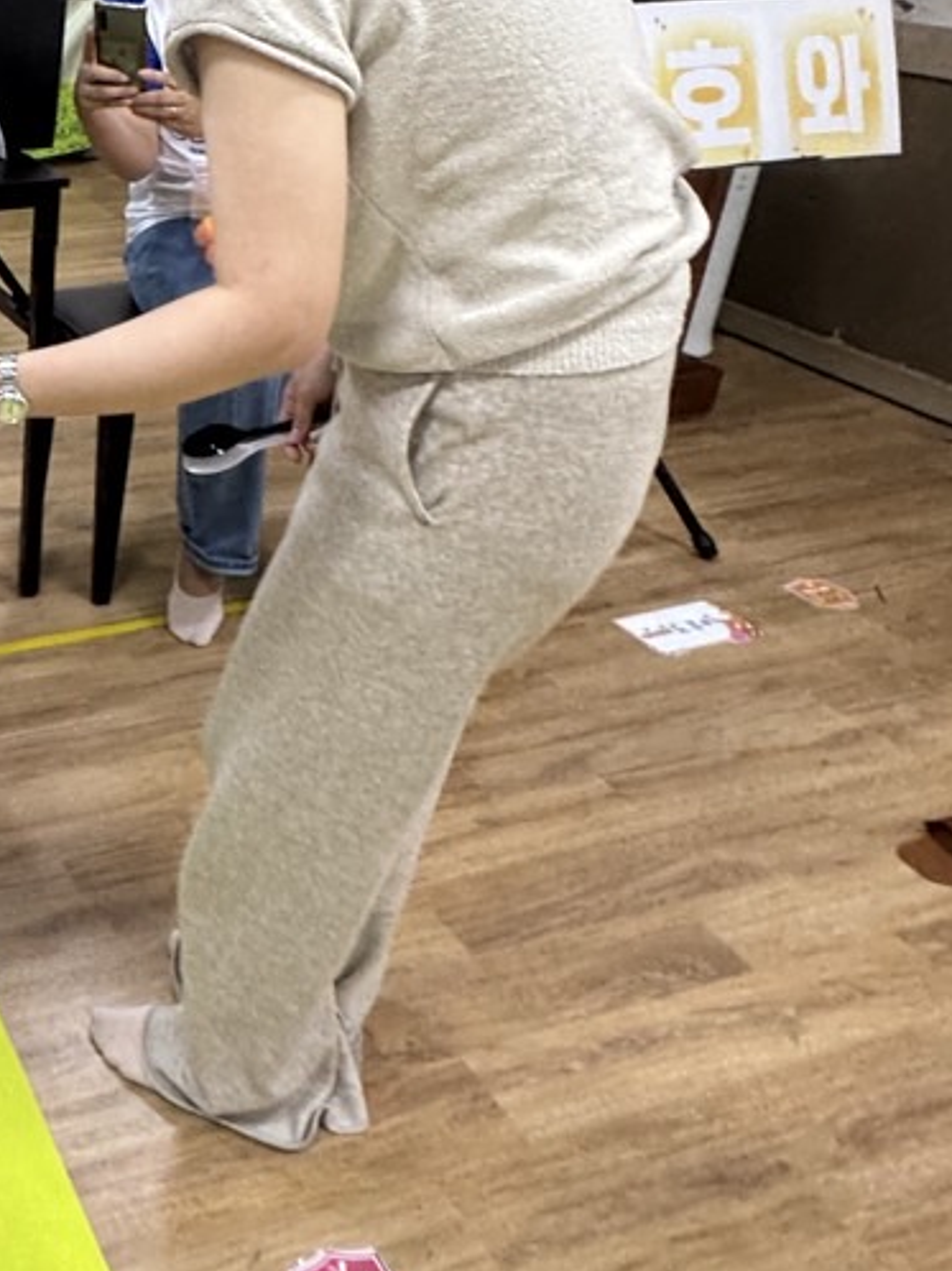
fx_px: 1321
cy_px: 444
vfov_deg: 50.6
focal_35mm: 36
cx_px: -151
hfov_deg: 33.3
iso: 160
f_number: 2.2
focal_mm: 2.22
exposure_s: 1/60
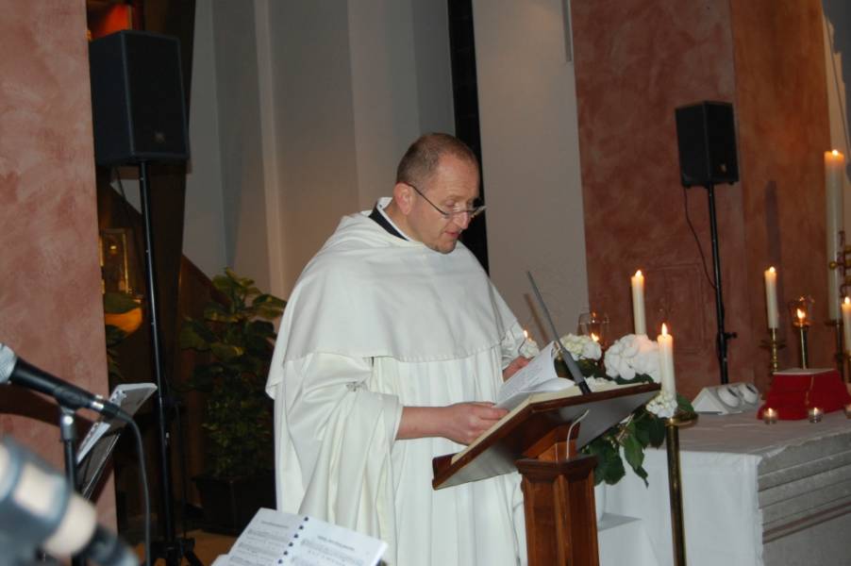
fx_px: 1205
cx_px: 426
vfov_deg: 26.4
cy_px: 283
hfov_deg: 38.9
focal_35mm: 51
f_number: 4.5
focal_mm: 34
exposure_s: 1/60
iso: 400
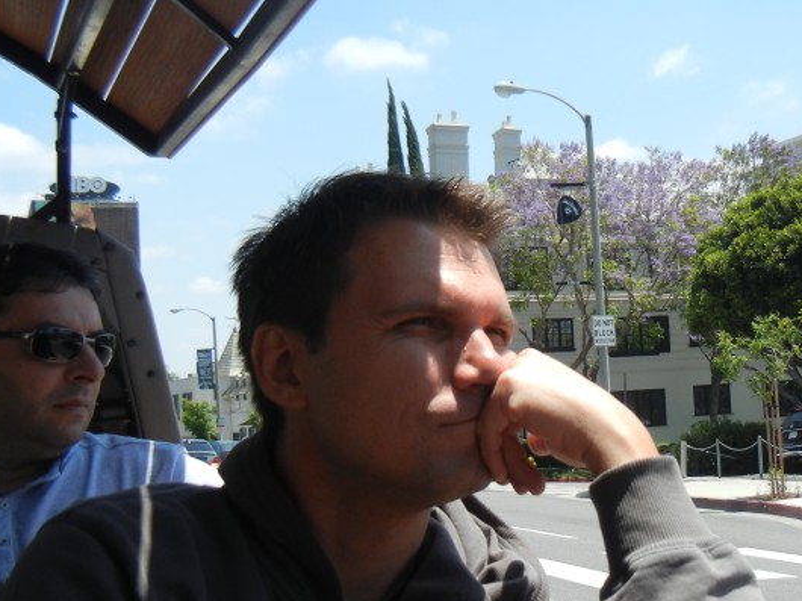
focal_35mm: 58
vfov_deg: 25.2
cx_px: 589
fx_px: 1343
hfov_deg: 32.7
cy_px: 315
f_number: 7
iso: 160
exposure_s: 1/262
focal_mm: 5.4
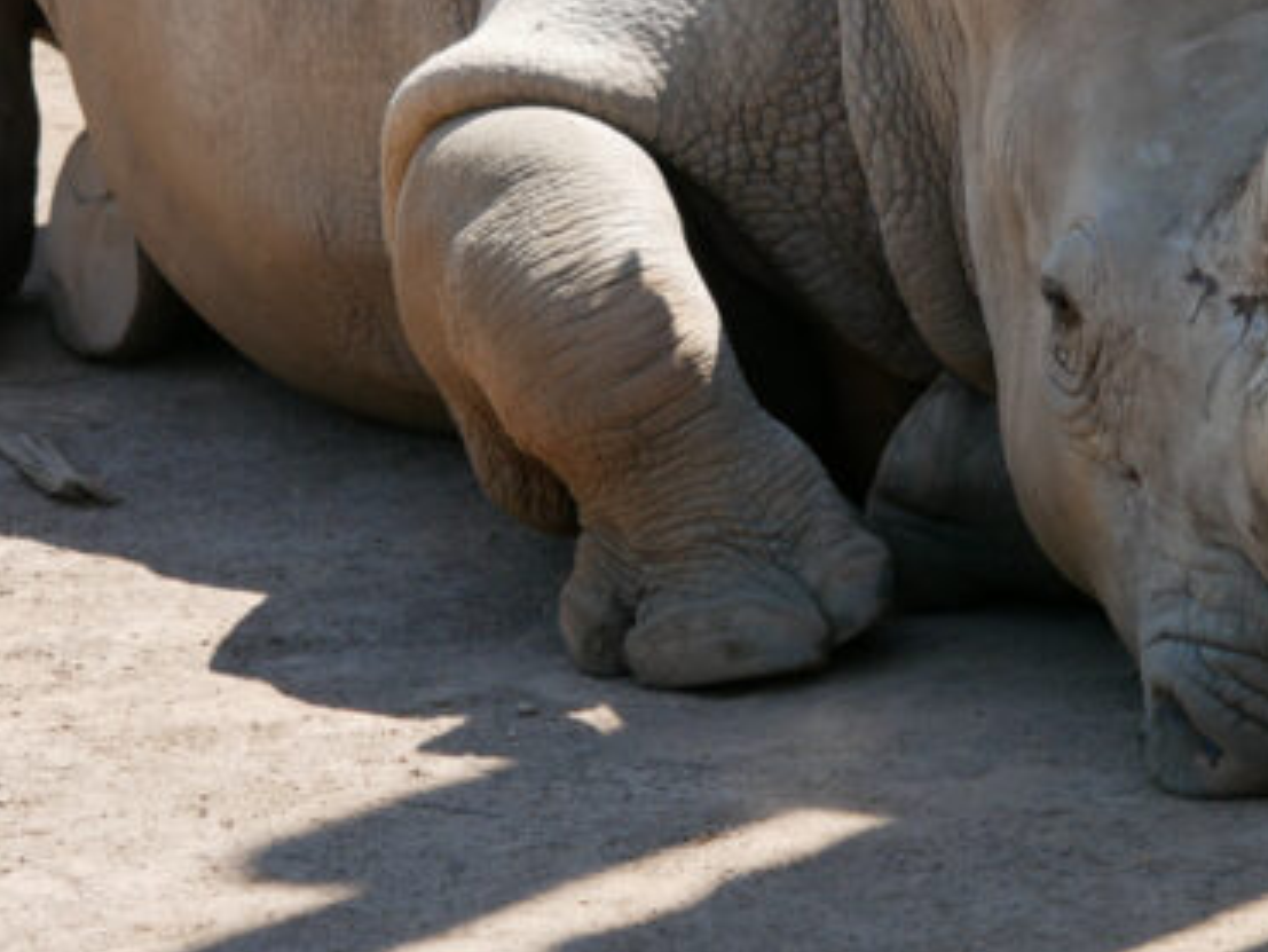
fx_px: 22865
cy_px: 77
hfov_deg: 3.2
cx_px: 876
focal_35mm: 624
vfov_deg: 2.4
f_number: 4.5
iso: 200
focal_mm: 150
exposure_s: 1/500
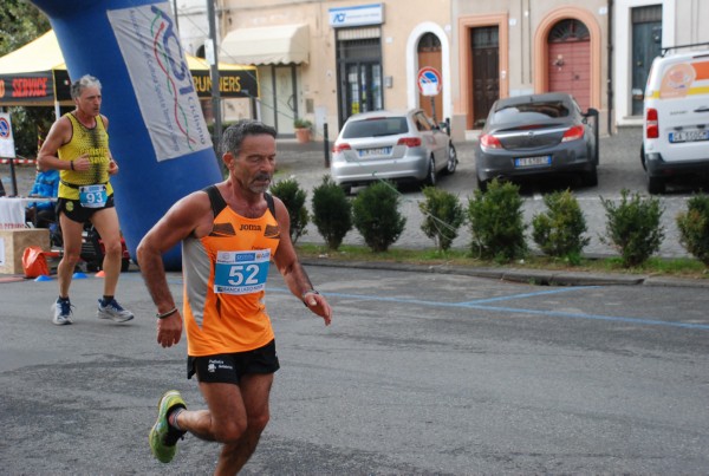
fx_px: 1303
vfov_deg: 20.7
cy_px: 238
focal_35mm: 66
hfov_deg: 30.4
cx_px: 354
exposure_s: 1/800
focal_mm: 44
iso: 1000
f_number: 4.8
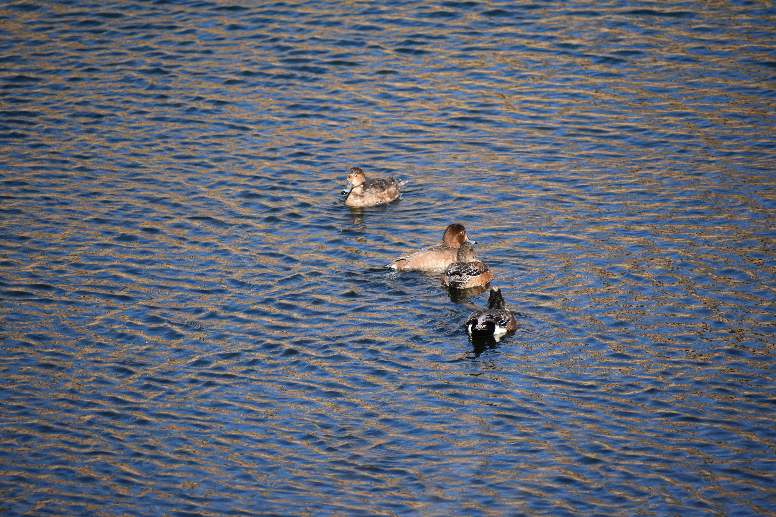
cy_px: 258
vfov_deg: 3.1
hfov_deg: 4.6
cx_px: 388
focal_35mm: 450
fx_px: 9699
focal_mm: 300
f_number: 6.3
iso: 800
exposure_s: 1/2000
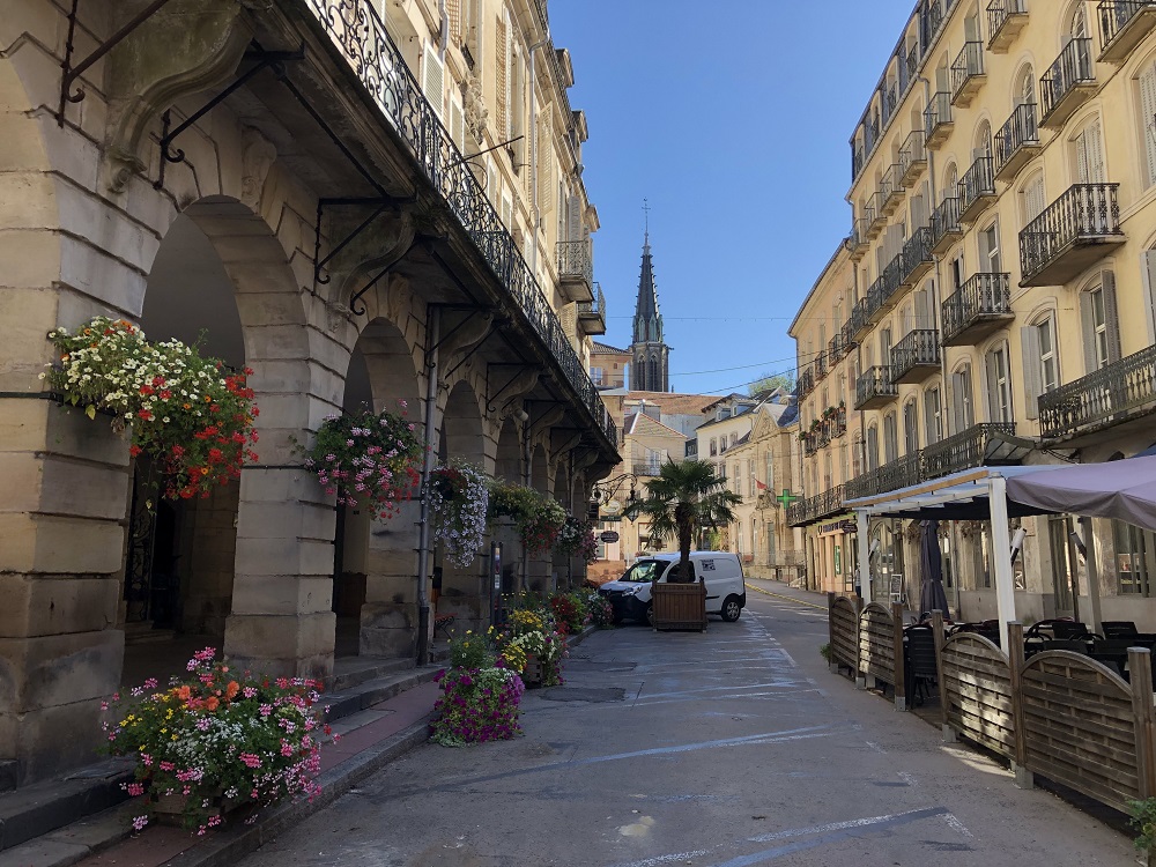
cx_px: 578
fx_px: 935
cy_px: 434
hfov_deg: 63.4
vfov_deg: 49.7
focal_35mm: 28
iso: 20
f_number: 1.8
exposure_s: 1/521
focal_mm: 3.99
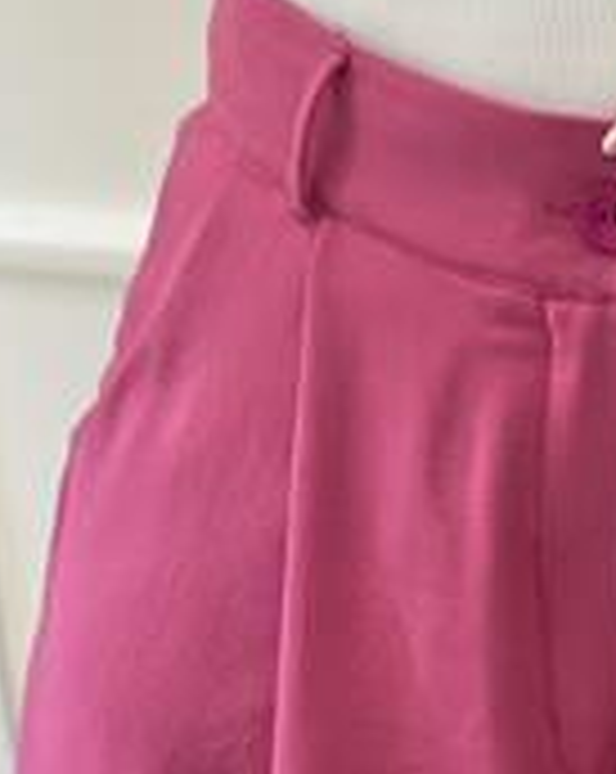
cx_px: 652
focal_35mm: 122
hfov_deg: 12.4
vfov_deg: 15.7
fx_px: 2788
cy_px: 556
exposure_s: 1/122
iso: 80
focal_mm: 6
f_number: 2
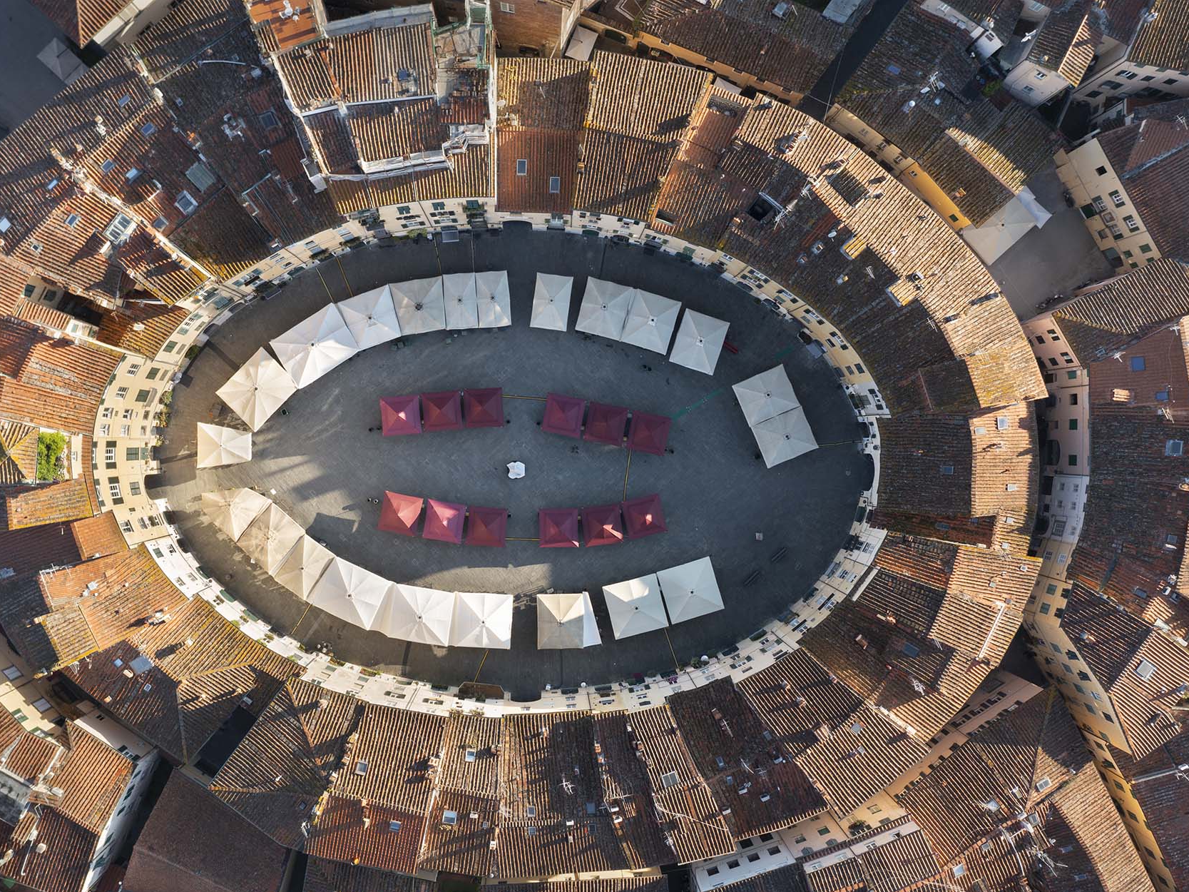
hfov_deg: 58.2
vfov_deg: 45.4
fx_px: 1065
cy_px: 456
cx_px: 521
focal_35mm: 31
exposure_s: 1/160
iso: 100
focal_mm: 10.26
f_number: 4
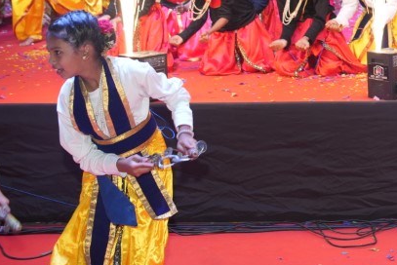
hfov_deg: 18.7
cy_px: -95
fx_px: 1092
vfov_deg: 13.3
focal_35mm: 99
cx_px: 557
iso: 800
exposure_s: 1/160
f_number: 3.5
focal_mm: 35
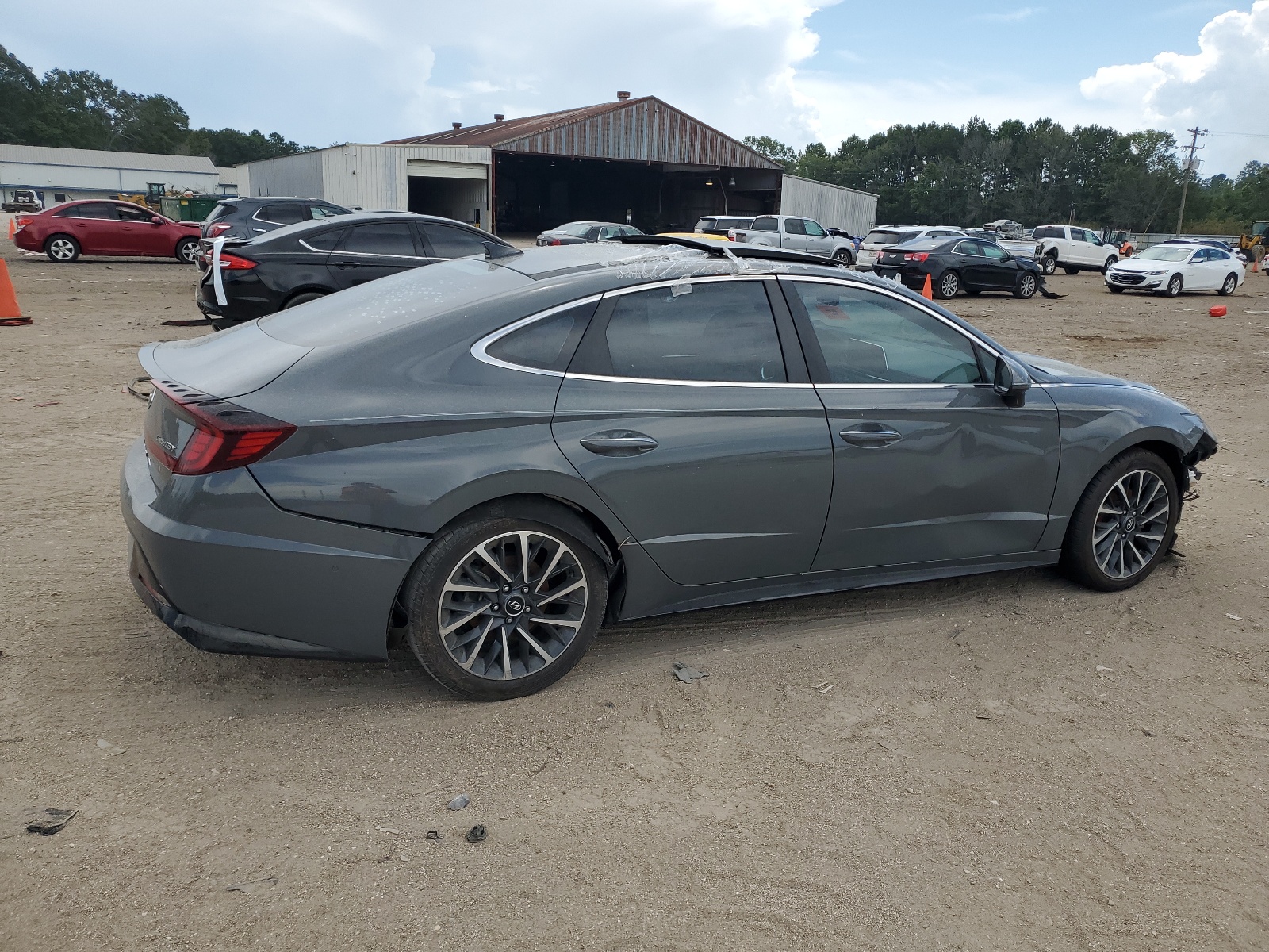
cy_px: 476
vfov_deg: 53.1
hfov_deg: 67.3
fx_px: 953
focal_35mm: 26
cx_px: 634
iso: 50
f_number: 1.5
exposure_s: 1/2500
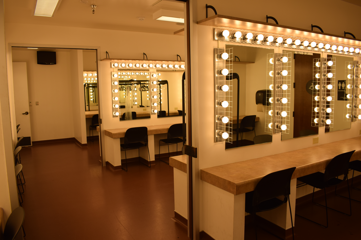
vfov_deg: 47.9
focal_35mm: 27
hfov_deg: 67.4
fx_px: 271
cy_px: 120
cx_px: 180
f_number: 5.6
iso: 200
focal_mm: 18
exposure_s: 1/160
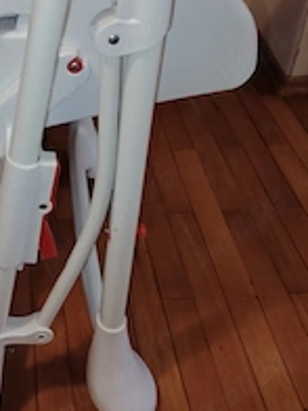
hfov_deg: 28.6
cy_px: 94
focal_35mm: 49
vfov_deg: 37.8
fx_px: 581
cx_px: 34
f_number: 1.75
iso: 2041
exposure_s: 1/33.3
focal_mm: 5.25
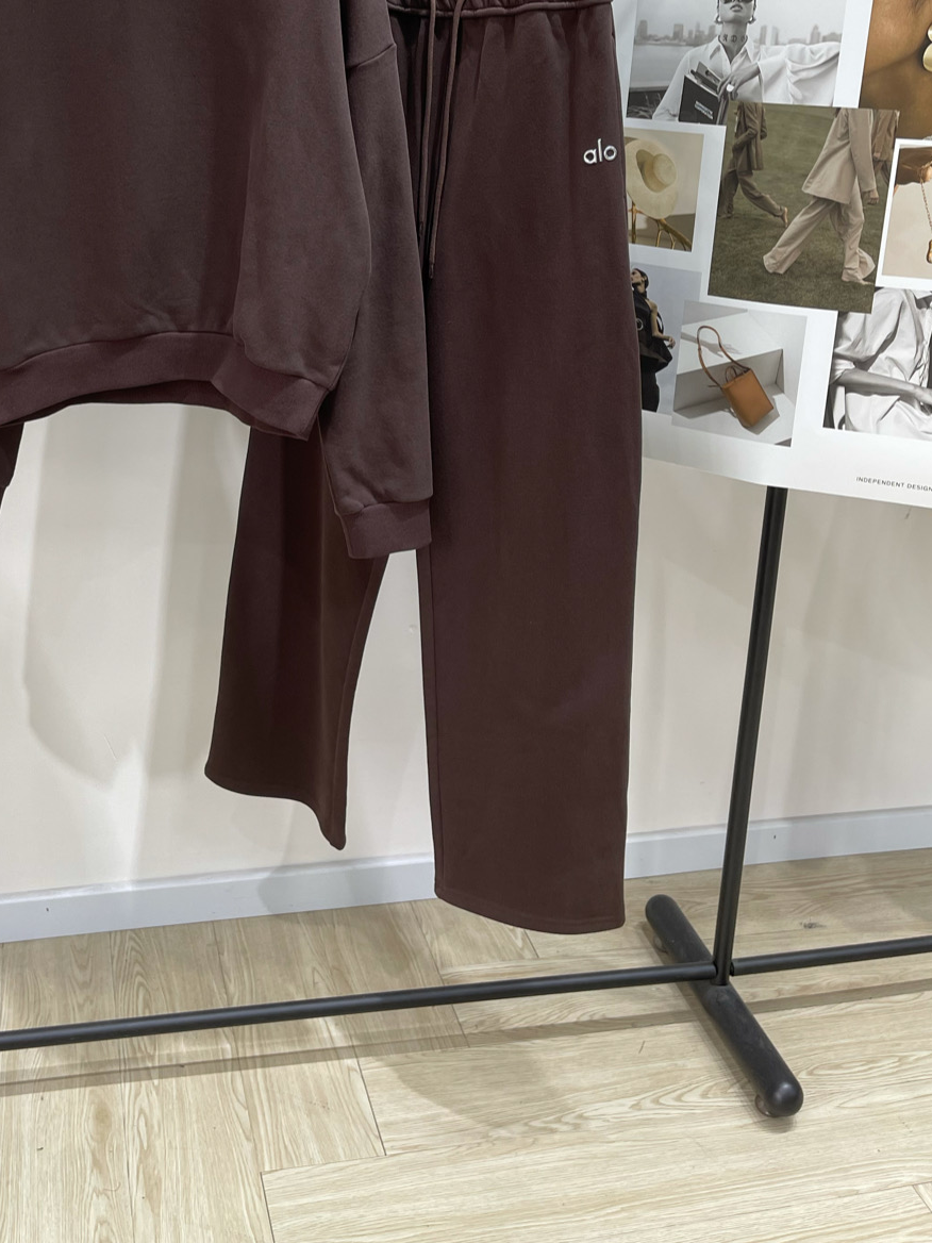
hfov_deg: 37.4
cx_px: 326
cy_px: 338
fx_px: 1364
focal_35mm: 38
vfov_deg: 47.5
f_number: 1.6
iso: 64
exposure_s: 1/121
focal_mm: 5.1
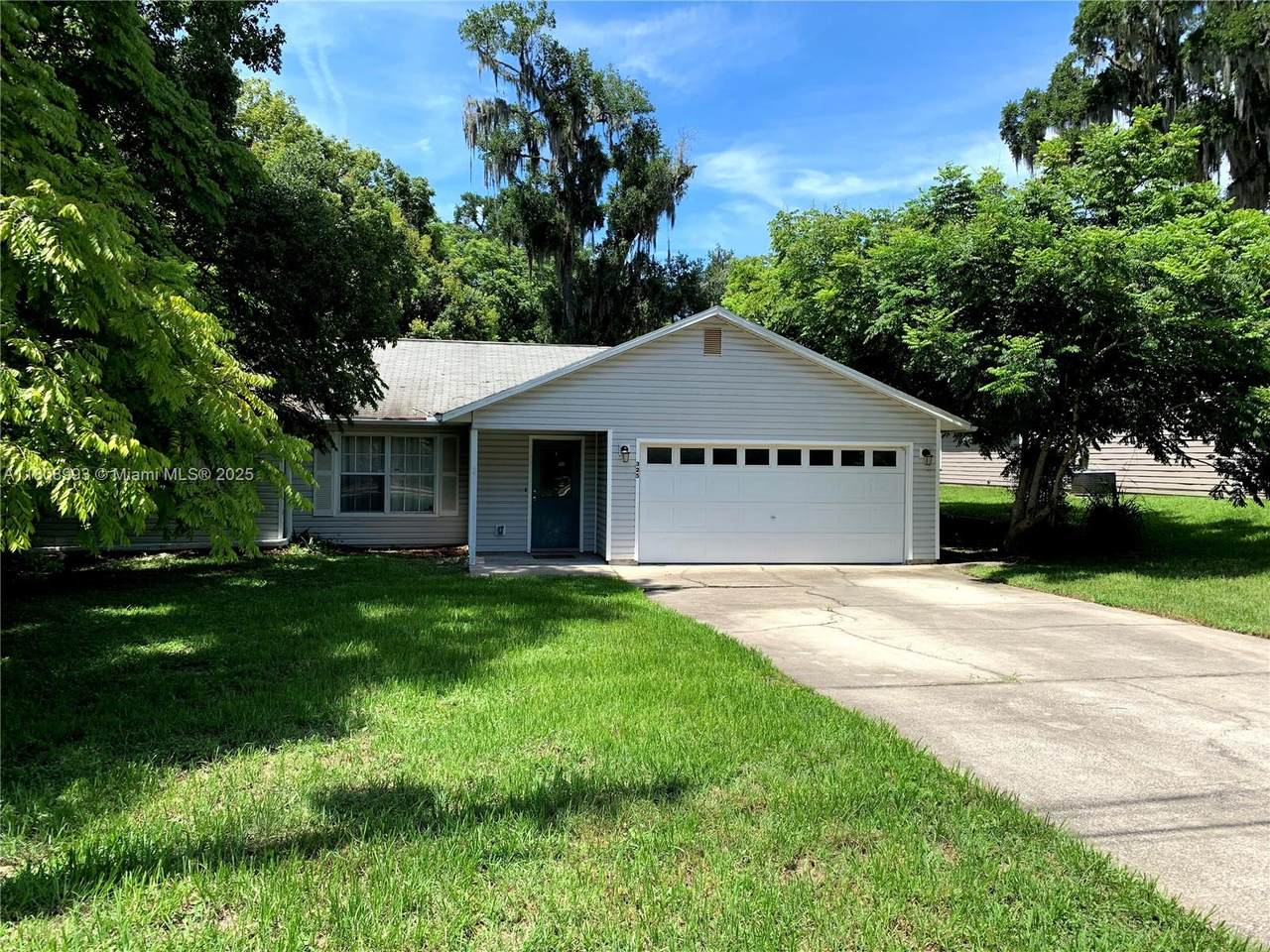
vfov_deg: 53.1
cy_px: 476
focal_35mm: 26
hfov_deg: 67.3
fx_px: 954
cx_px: 635
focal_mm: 4.25
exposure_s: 1/1136
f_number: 1.8
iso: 25
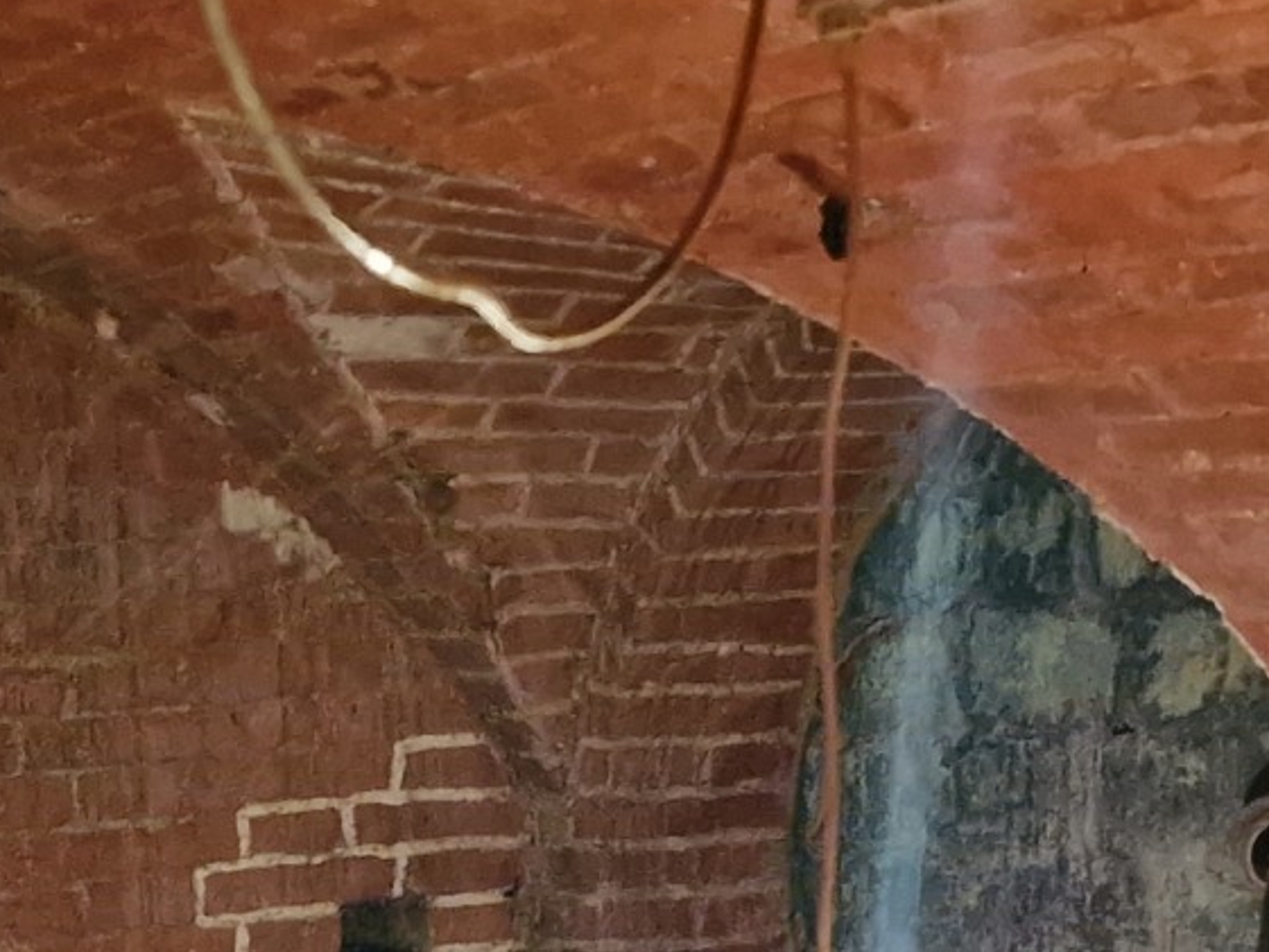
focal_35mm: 105
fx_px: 3850
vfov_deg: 13.1
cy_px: 1531
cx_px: 129
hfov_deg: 18.4
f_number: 1.8
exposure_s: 1/25
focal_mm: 6.4
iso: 1000
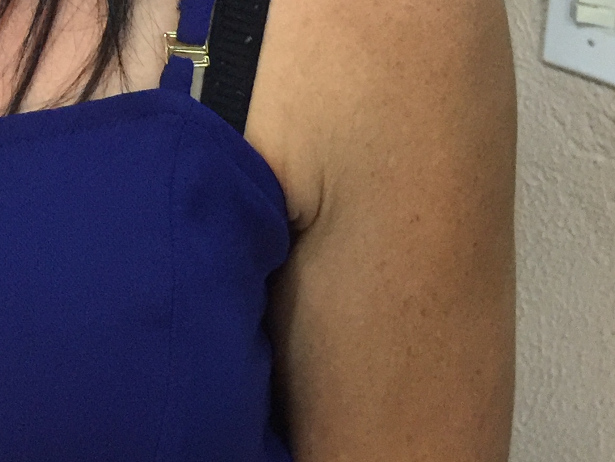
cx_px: -308
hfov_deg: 17.5
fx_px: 1795
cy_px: -330
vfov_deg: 13.4
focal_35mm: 101
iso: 125
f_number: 2.2
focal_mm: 4.15
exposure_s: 1/15
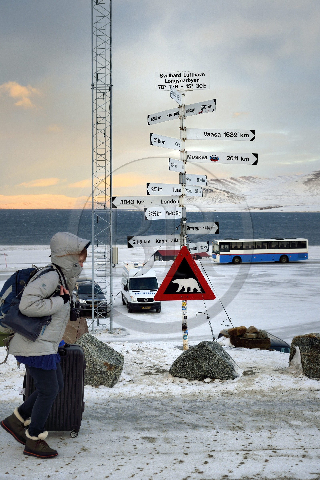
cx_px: 160
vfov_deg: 39.6
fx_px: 667
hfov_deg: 27.0
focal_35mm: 50
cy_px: 240
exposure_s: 1/500
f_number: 6.3
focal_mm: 50
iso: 500
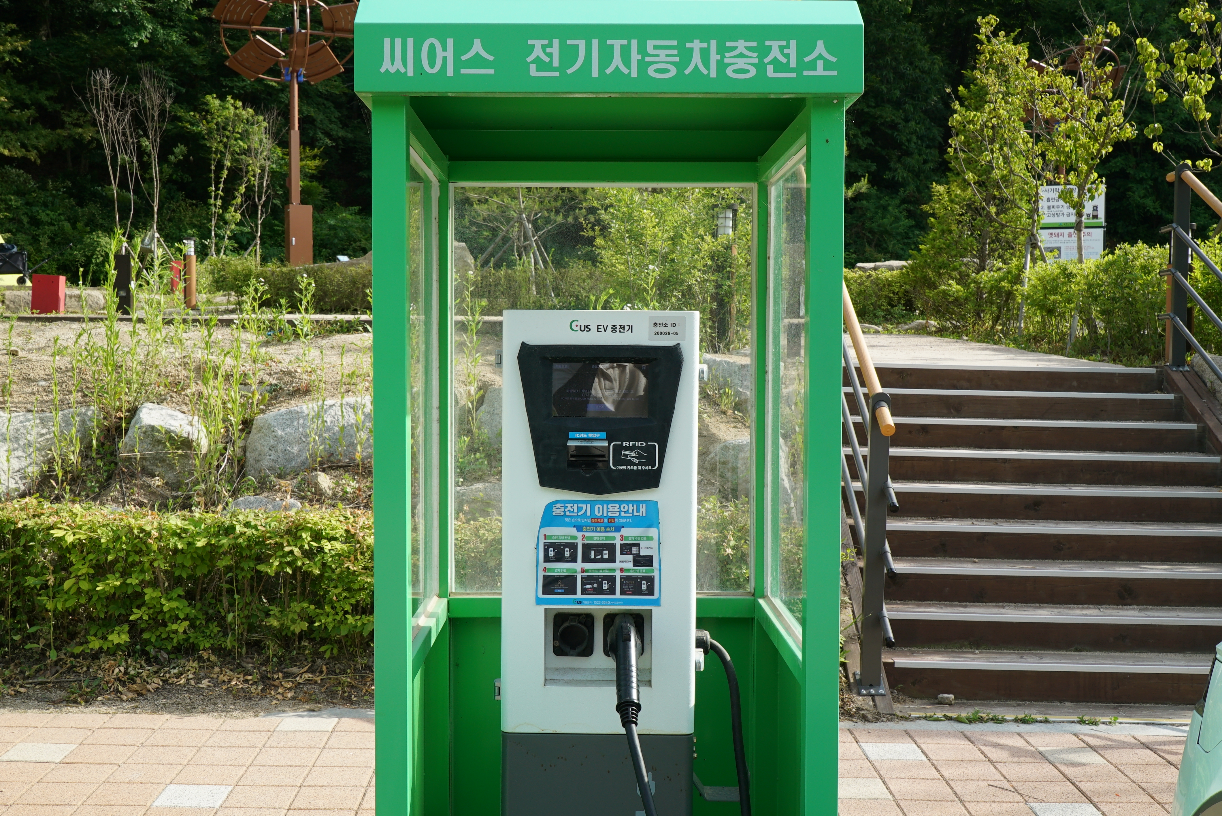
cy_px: 408
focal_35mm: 40
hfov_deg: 48.4
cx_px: 611
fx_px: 1358
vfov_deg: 33.4
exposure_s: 1/125
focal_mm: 40
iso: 400
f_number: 16
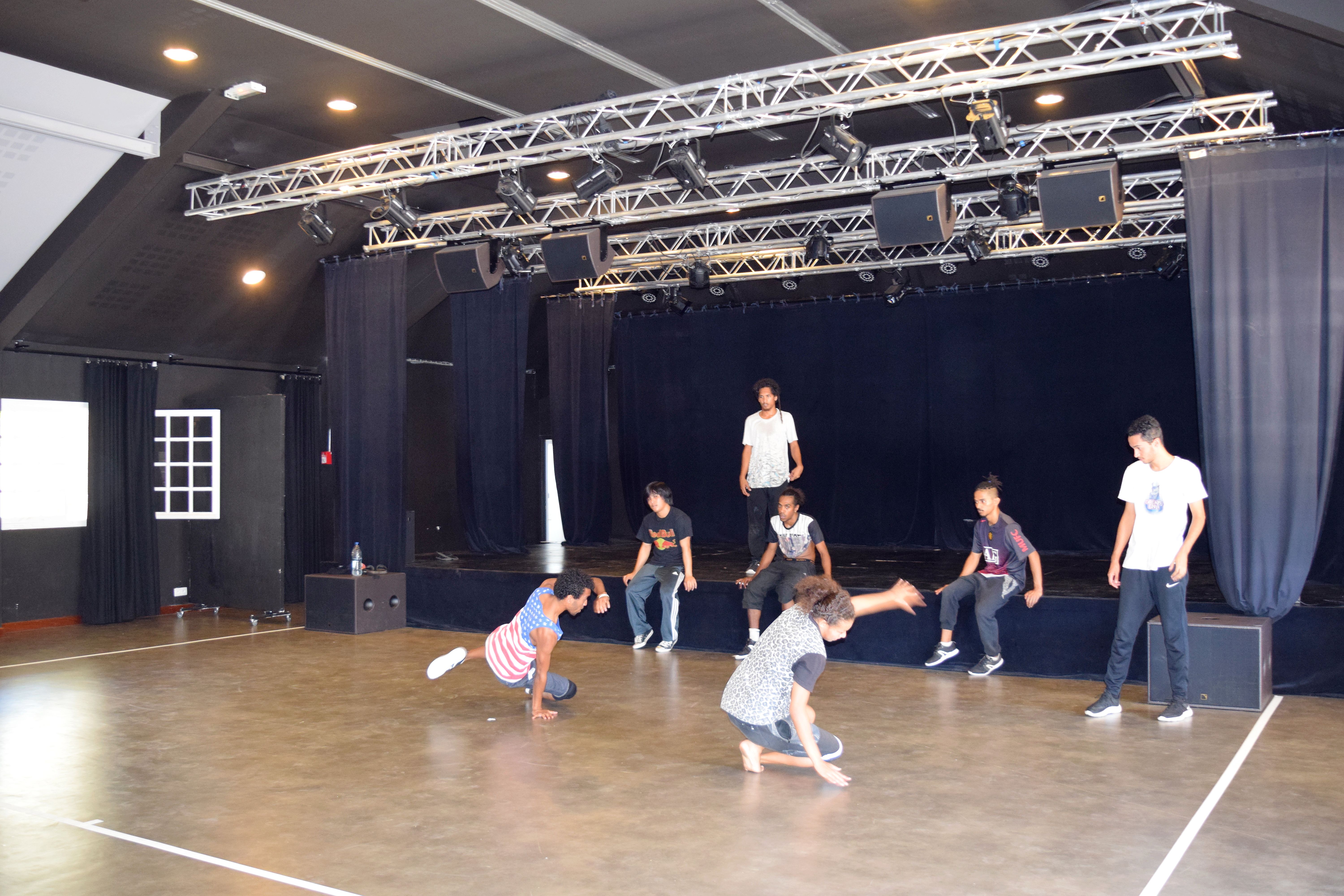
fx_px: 1288
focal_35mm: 34
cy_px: 448
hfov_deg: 55.1
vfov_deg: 38.4
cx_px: 672
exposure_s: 1/60
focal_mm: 23
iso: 2000
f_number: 3.8
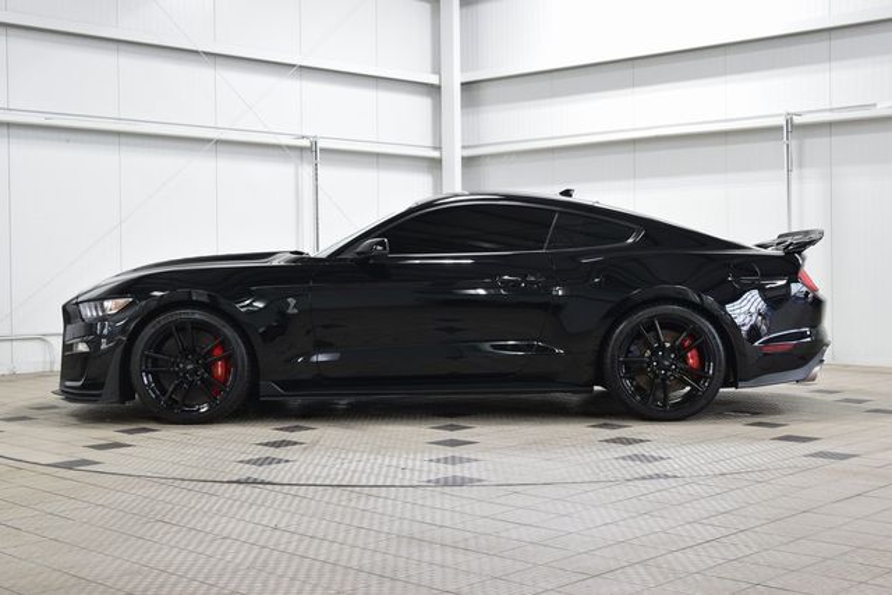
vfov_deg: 26.5
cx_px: 446
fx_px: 1264
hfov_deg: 38.9
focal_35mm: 51
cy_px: 298
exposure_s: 1/15
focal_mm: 34
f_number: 6.3
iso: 560
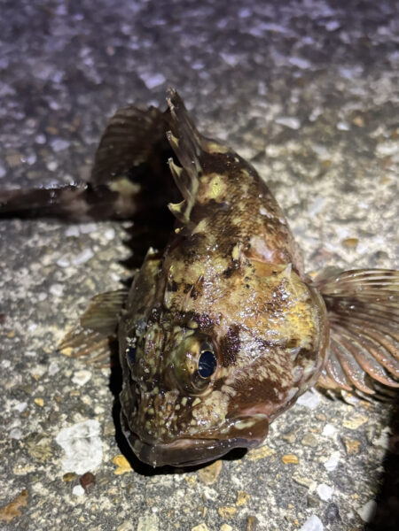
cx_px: 200
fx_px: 400
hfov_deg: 53.1
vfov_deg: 67.3
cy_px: 266
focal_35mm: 26
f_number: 1.6
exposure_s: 1/40
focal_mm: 5.96
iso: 500
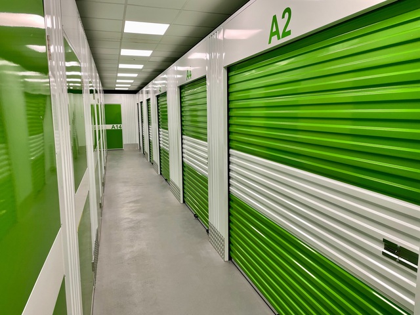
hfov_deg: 67.3
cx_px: 210
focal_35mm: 26
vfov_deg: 53.1
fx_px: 315
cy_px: 158
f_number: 1.6
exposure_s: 1/100
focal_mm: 4.2
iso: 64
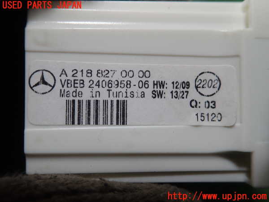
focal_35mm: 30
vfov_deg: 46.8
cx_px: 134
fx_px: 233
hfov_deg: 60.0
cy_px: 101
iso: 160
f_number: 2.3
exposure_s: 1/125
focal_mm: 5.5
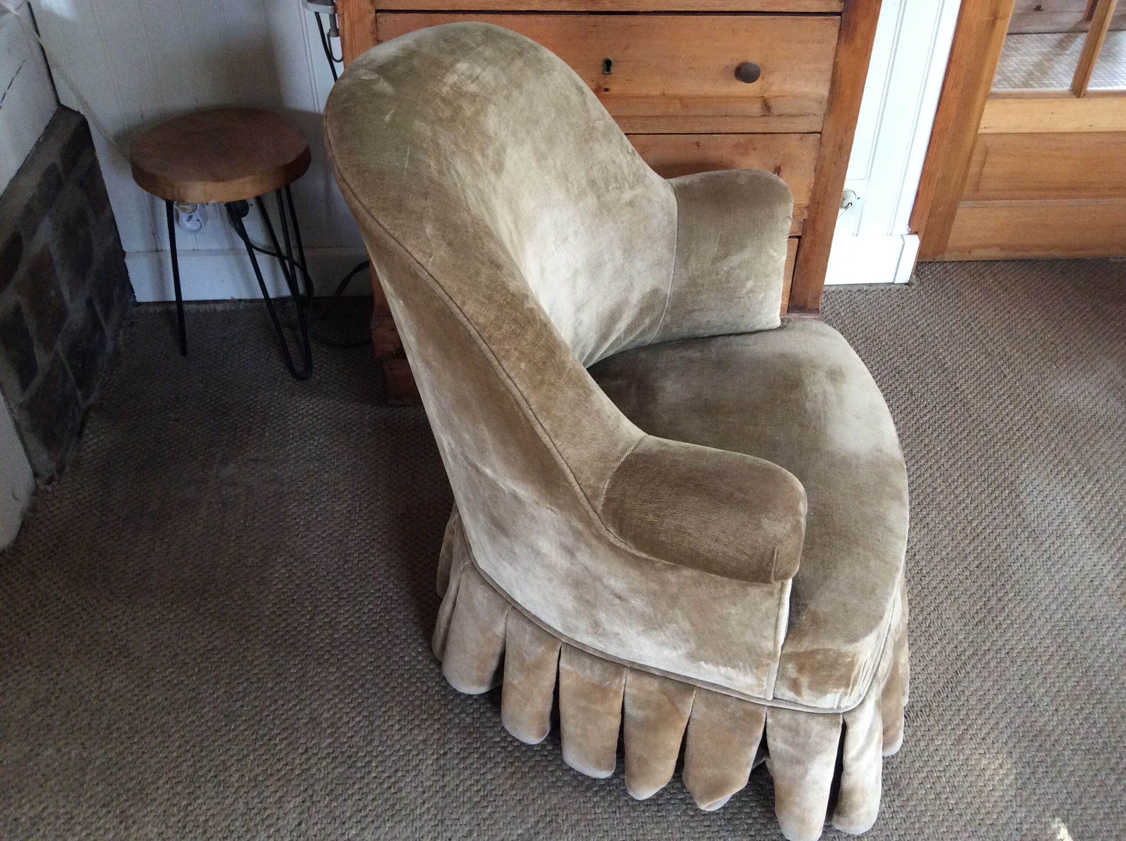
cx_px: 563
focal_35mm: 32
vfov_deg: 44.1
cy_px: 420
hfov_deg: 56.9
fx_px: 1039
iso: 160
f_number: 2.4
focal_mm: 3.3
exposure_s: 1/25
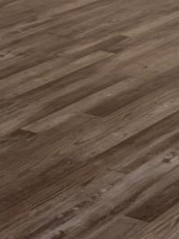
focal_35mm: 138
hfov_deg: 9.9
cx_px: 377
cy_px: 0
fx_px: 951
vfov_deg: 14.1
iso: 200
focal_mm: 6.76
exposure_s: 1/120
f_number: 1.78
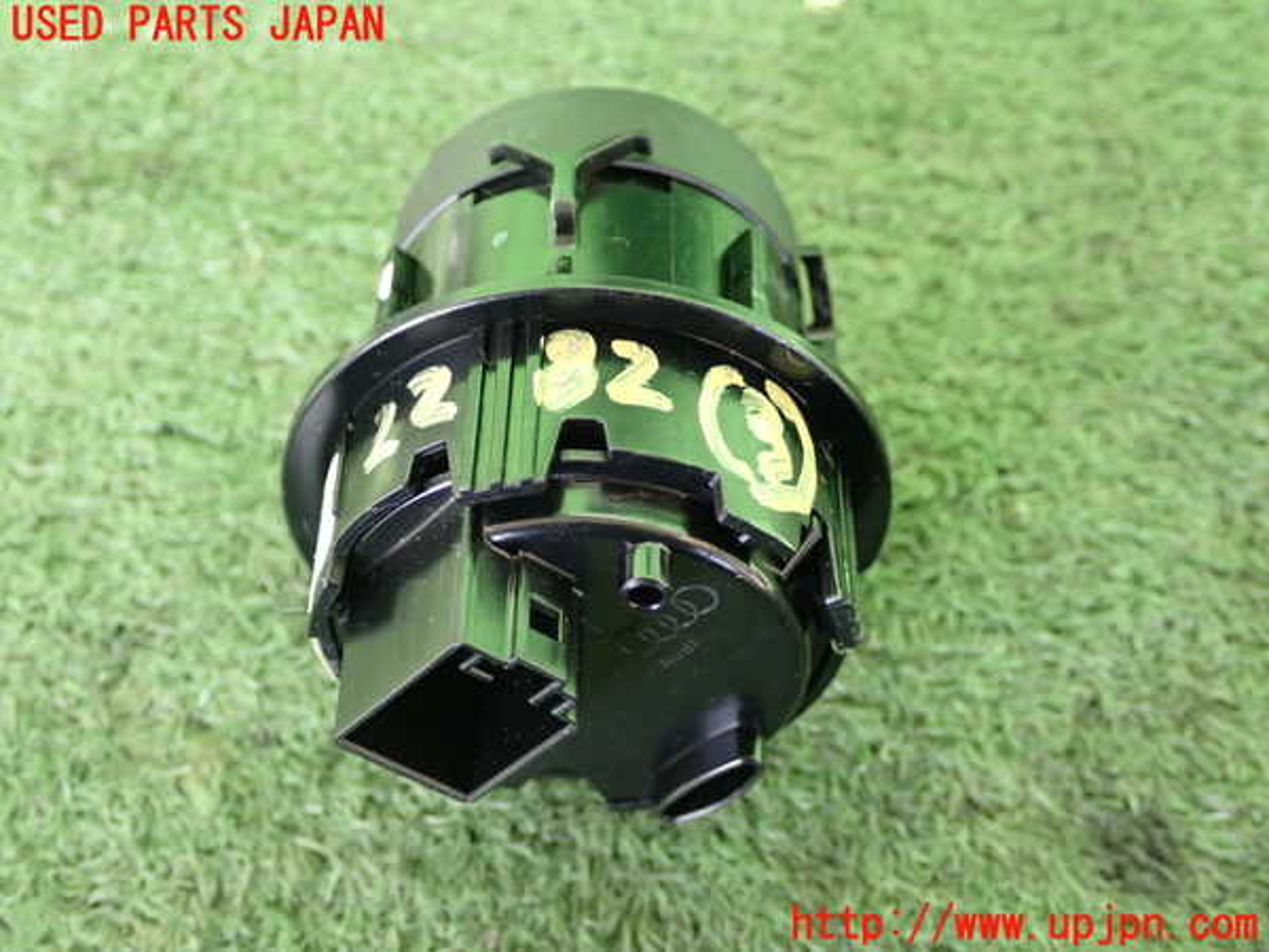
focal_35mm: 54
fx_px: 1980
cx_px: 634
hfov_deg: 35.5
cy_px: 476
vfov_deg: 27.0
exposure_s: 1/50
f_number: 3.3
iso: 400
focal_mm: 9.65
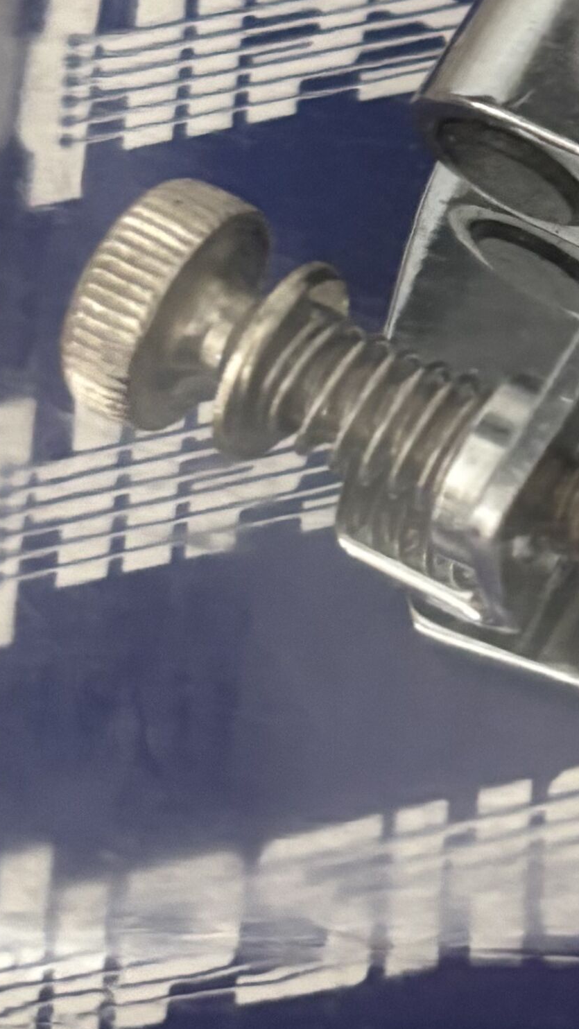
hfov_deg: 10.5
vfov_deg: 19.3
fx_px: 2974
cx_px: 987
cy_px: 132
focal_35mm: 109
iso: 500
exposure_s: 1/60
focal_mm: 5.96
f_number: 1.6
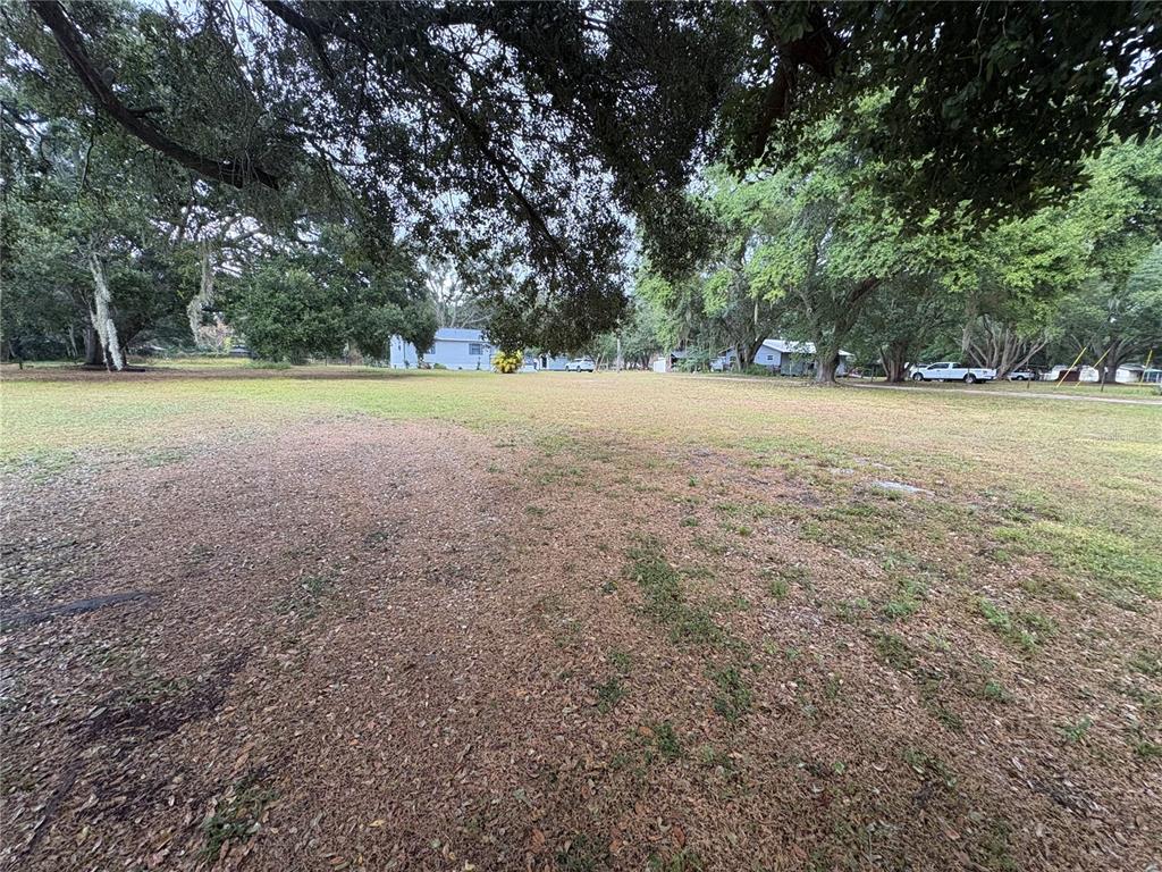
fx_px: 470
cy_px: 436
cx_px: 581
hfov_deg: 102.1
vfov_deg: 85.7
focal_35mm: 14
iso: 200
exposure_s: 1/99
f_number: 2.2
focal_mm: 2.22
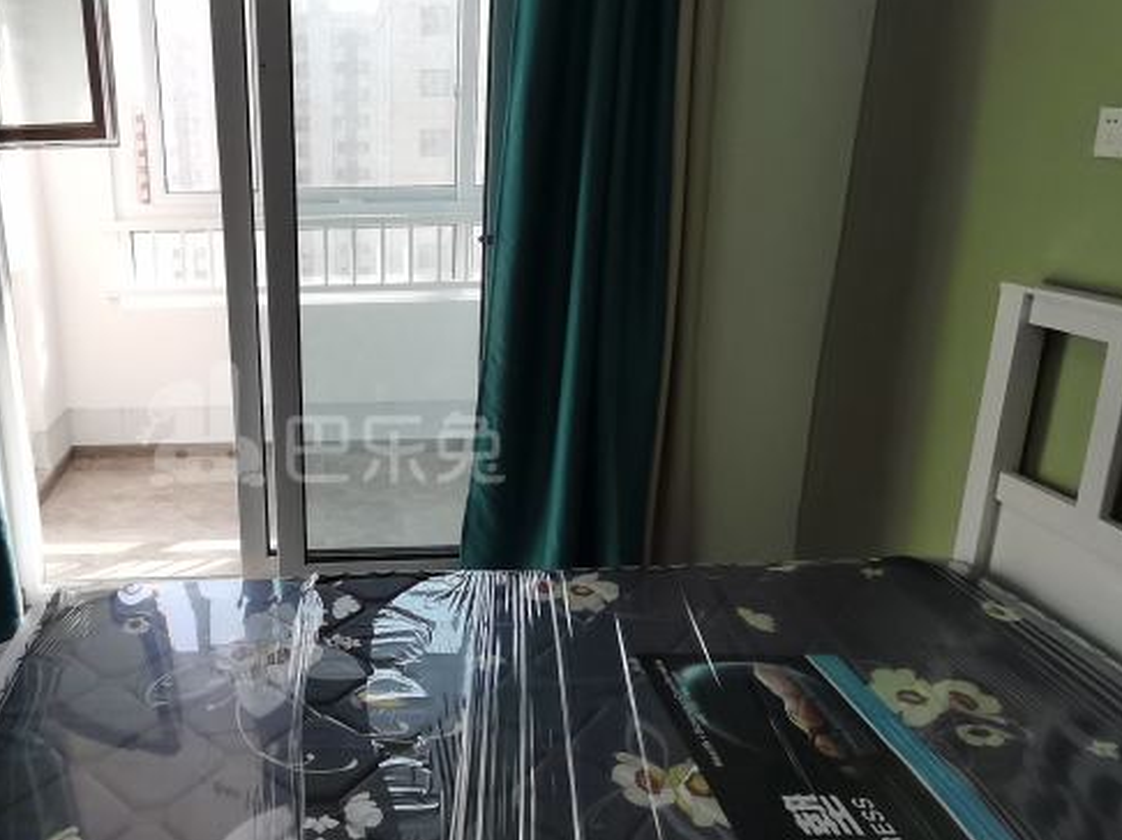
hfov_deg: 60.9
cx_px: 321
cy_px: 425
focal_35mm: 28
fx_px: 907
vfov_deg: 49.7
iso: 50
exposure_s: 1/100
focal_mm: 1.78
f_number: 2.4
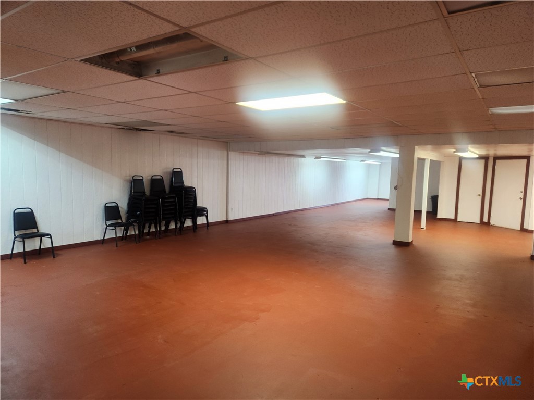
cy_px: 200
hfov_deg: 73.9
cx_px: 267
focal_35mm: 23
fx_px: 355
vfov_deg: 58.9
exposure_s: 1/60
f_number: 1.8
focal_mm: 5.4
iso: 200
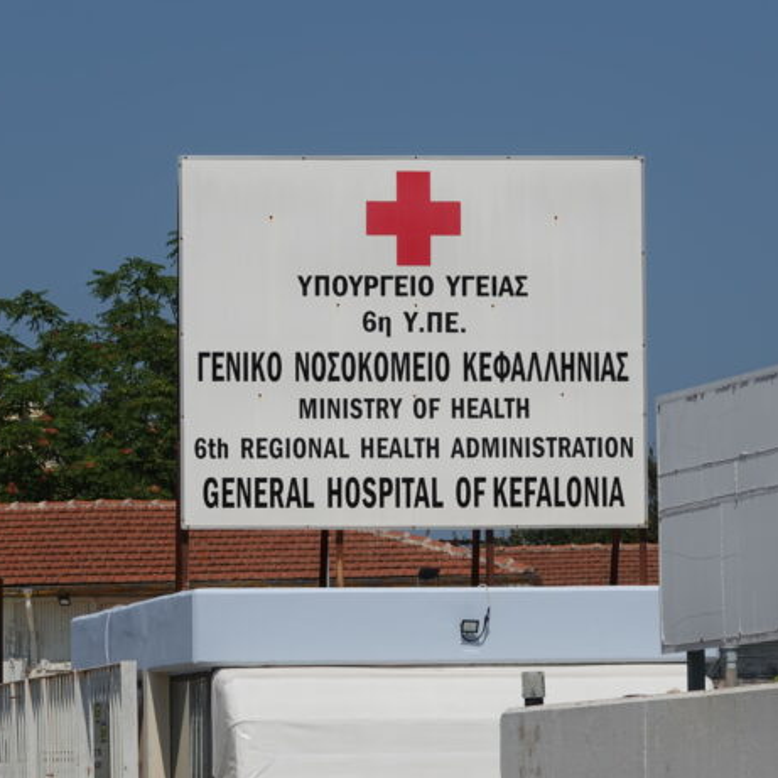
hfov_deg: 7.4
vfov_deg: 7.4
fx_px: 6001
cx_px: 430
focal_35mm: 236
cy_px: 388
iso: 100
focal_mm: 67.46
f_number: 6.3
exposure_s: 1/1000
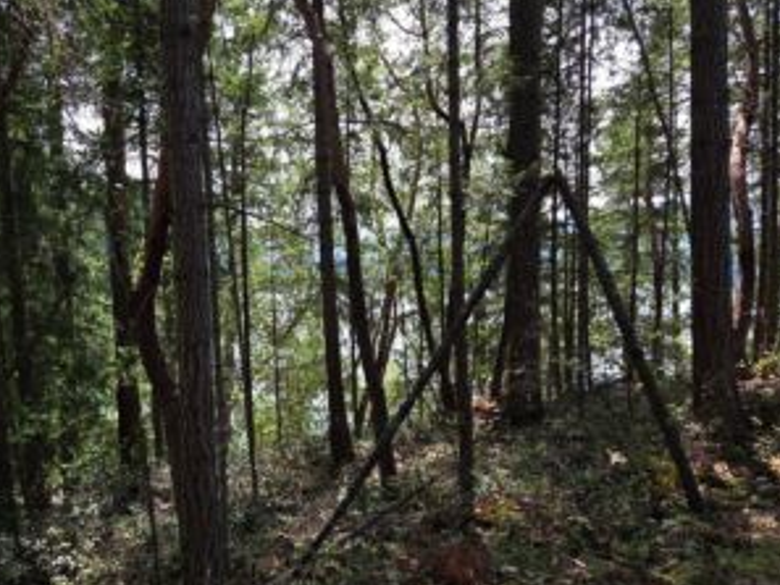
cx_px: 273
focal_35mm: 31
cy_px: 333
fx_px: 699
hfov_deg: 57.3
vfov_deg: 45.4
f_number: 1.8
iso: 25
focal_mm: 5.4
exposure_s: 1/371
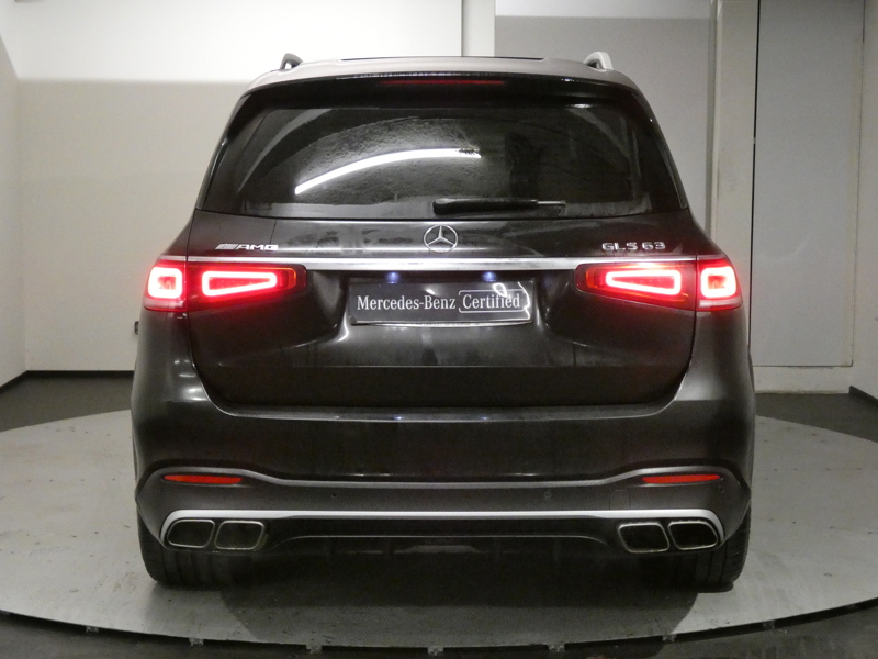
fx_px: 1547
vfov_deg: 24.0
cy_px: 330
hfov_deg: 31.7
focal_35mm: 61
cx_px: 439
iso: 1600
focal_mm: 10.8
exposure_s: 1/60
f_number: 4.1
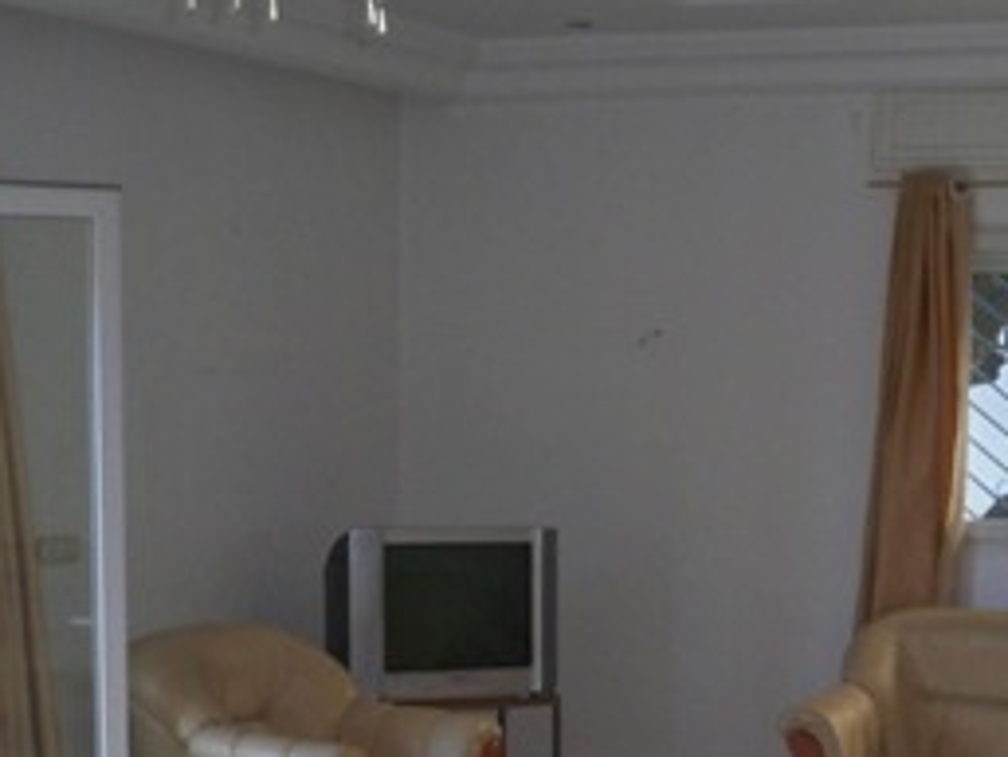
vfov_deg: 16.6
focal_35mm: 87
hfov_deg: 22.3
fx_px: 2535
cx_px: 718
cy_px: 777
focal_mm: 6.3
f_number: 3.1
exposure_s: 1/60
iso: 200
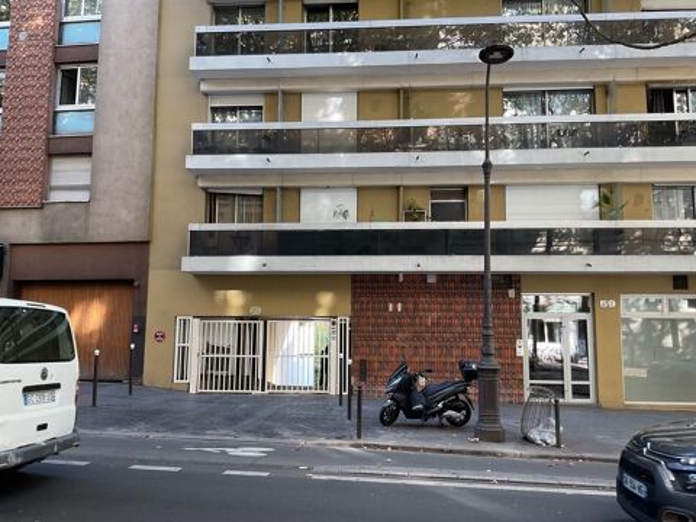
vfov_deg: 48.2
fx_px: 583
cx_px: 348
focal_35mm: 29
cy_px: 261
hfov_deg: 61.7
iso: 50
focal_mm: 3
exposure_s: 1/100
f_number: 1.8
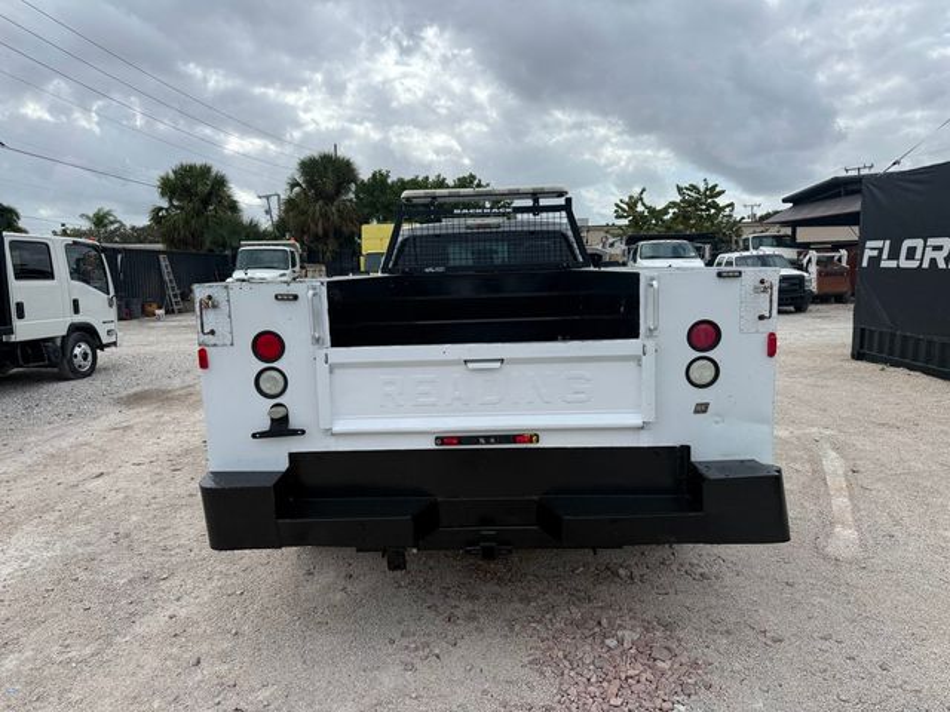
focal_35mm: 24
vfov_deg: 56.8
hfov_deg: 71.6
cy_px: 356
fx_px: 659
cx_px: 475
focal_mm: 6.76
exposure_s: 1/5714
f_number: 1.78
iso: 80
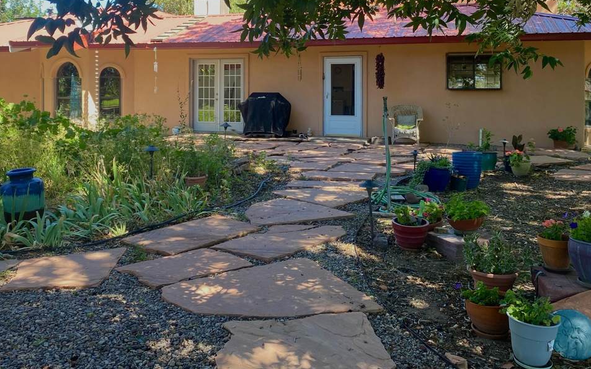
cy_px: 102
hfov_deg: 52.7
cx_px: 268
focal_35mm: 37
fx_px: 596
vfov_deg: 33.9
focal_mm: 4.25
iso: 32
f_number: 1.8
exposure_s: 1/167
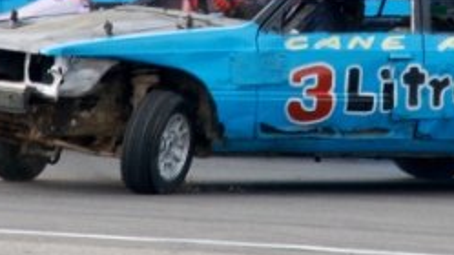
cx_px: 301
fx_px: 5633
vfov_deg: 2.6
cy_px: -15
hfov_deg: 4.6
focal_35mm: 468
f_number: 6
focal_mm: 116
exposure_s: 1/500
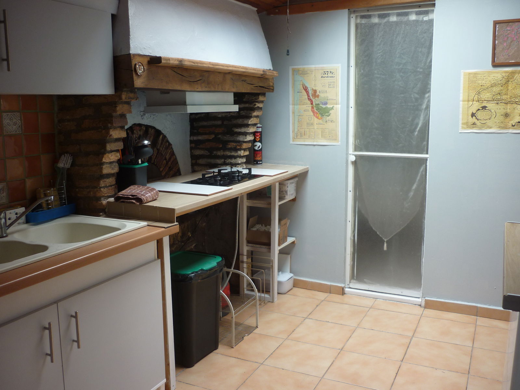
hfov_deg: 55.4
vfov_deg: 42.9
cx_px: 260
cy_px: 195
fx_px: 496
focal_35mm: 33
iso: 80
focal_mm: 5.5
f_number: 2.8
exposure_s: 1/30
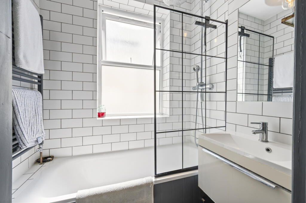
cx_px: 153
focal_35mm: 15
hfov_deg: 100.4
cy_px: 102
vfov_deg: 77.2
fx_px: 127
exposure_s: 1/6
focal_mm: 15
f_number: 16
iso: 200
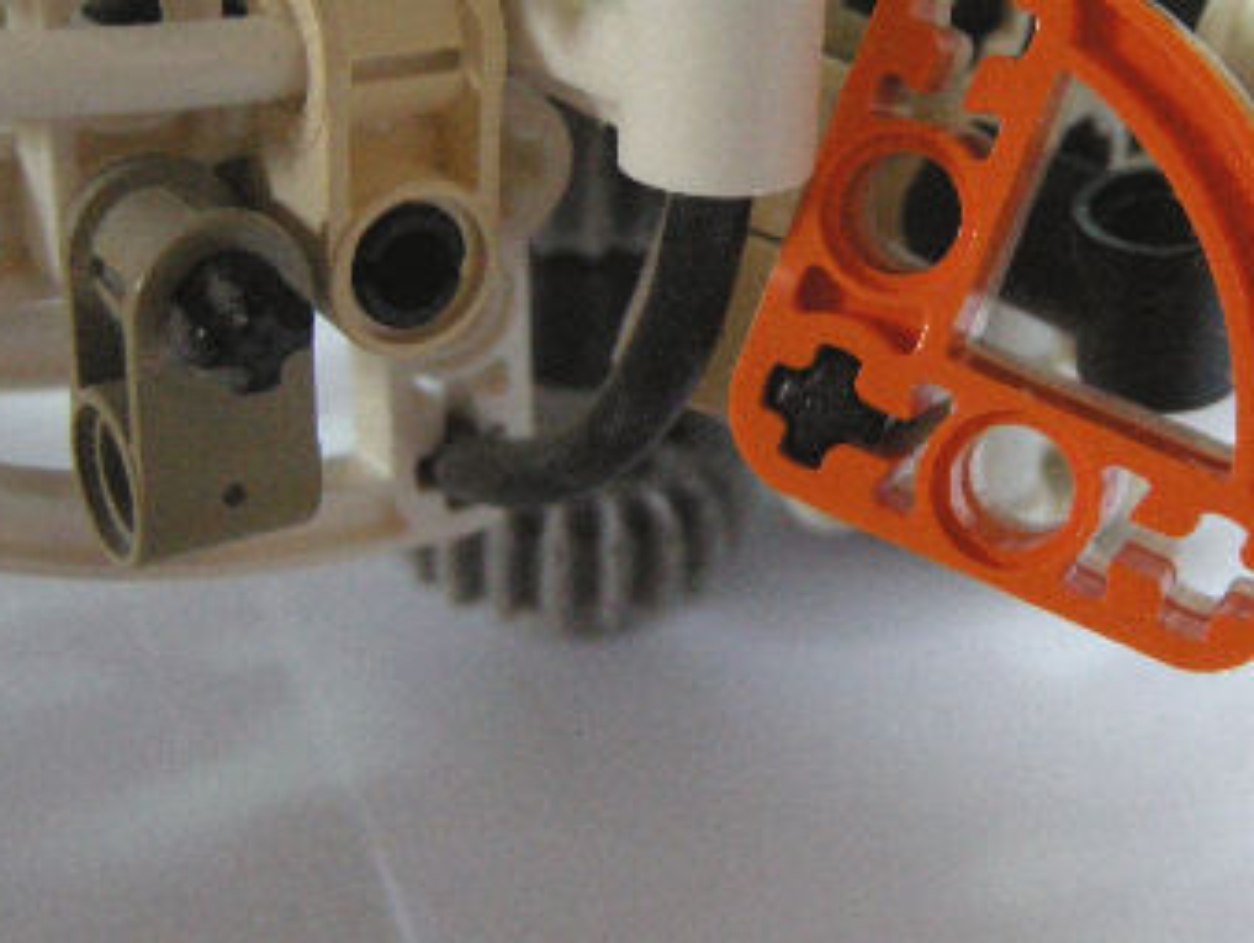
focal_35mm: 66
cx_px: 988
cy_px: 385
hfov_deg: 28.8
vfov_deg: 22.3
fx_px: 2393
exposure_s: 1/35.3
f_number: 2.7
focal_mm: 7.5
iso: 400
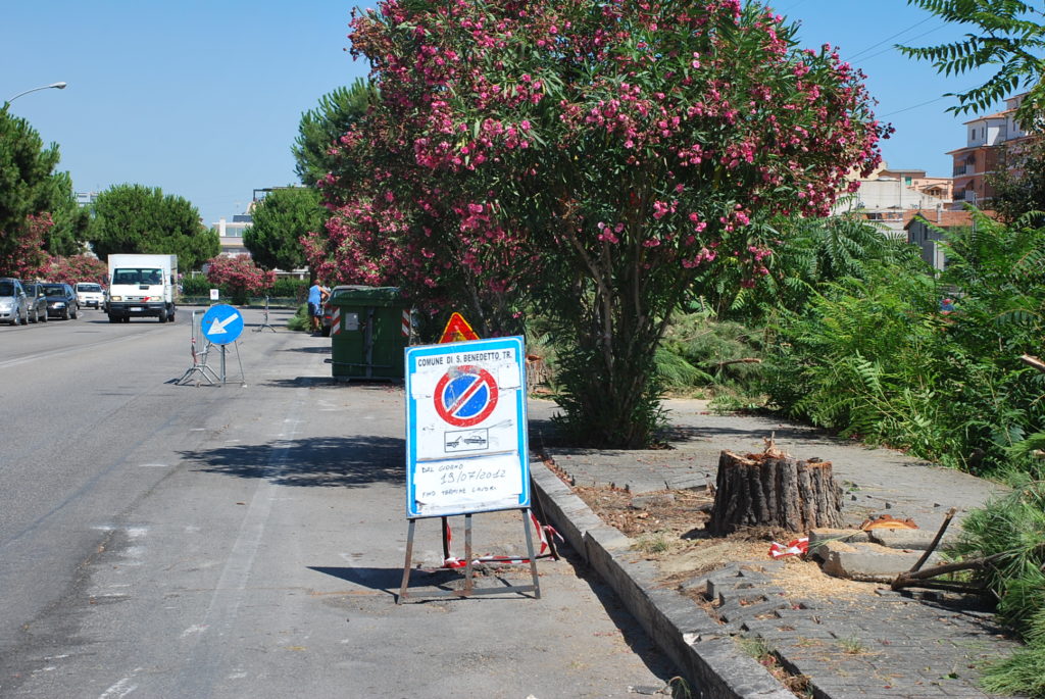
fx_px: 2092
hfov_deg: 28.0
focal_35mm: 72
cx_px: 522
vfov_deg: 19.0
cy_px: 350
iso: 100
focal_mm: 48
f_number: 10
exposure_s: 1/200
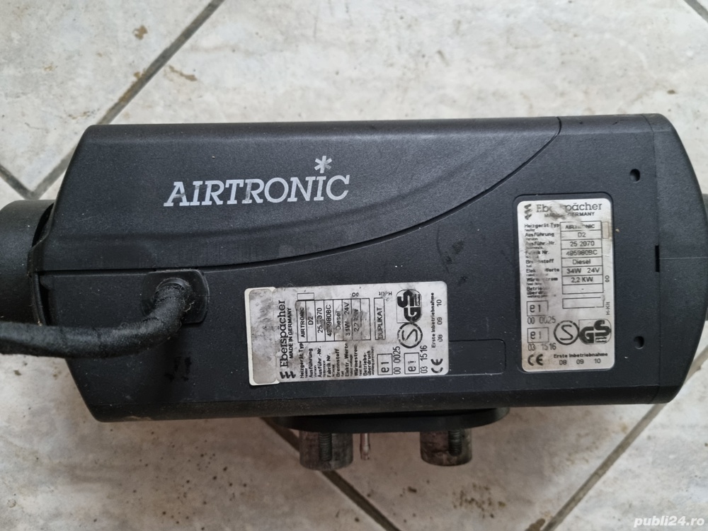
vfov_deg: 53.1
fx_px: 532
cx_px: 354
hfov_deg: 67.3
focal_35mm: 26
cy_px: 266
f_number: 1.8
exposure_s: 1/25
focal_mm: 5.4
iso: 800
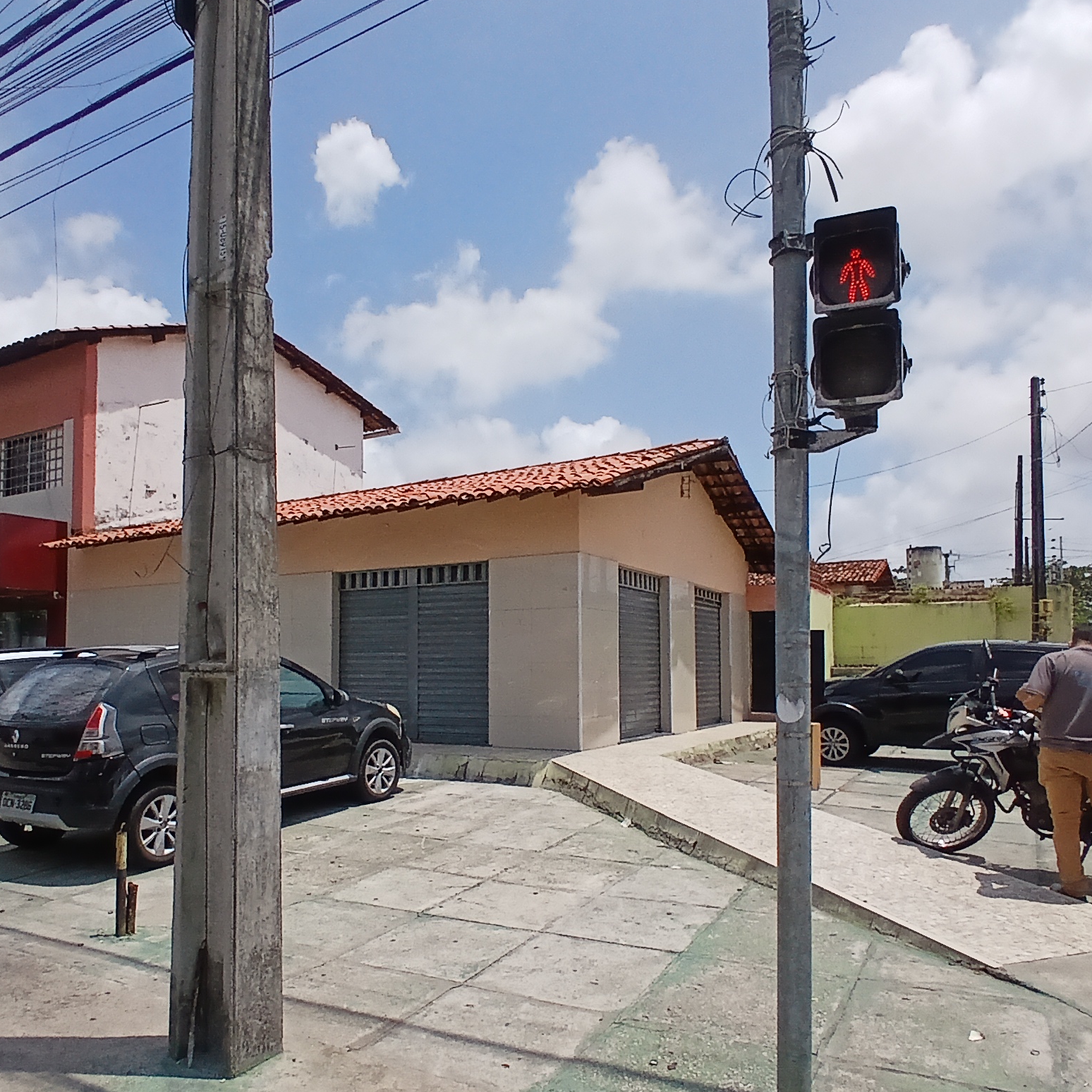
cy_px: 626
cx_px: 450
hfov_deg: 62.5
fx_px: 892
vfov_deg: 62.6
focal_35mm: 25
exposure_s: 1/2494
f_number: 2.2
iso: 50
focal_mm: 1.4
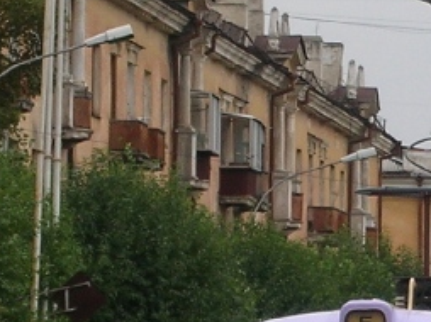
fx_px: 6182
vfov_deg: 3.0
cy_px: 339
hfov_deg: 4.0
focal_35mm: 497
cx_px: 433
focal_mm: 17.4
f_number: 5.4
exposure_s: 1/187
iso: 50
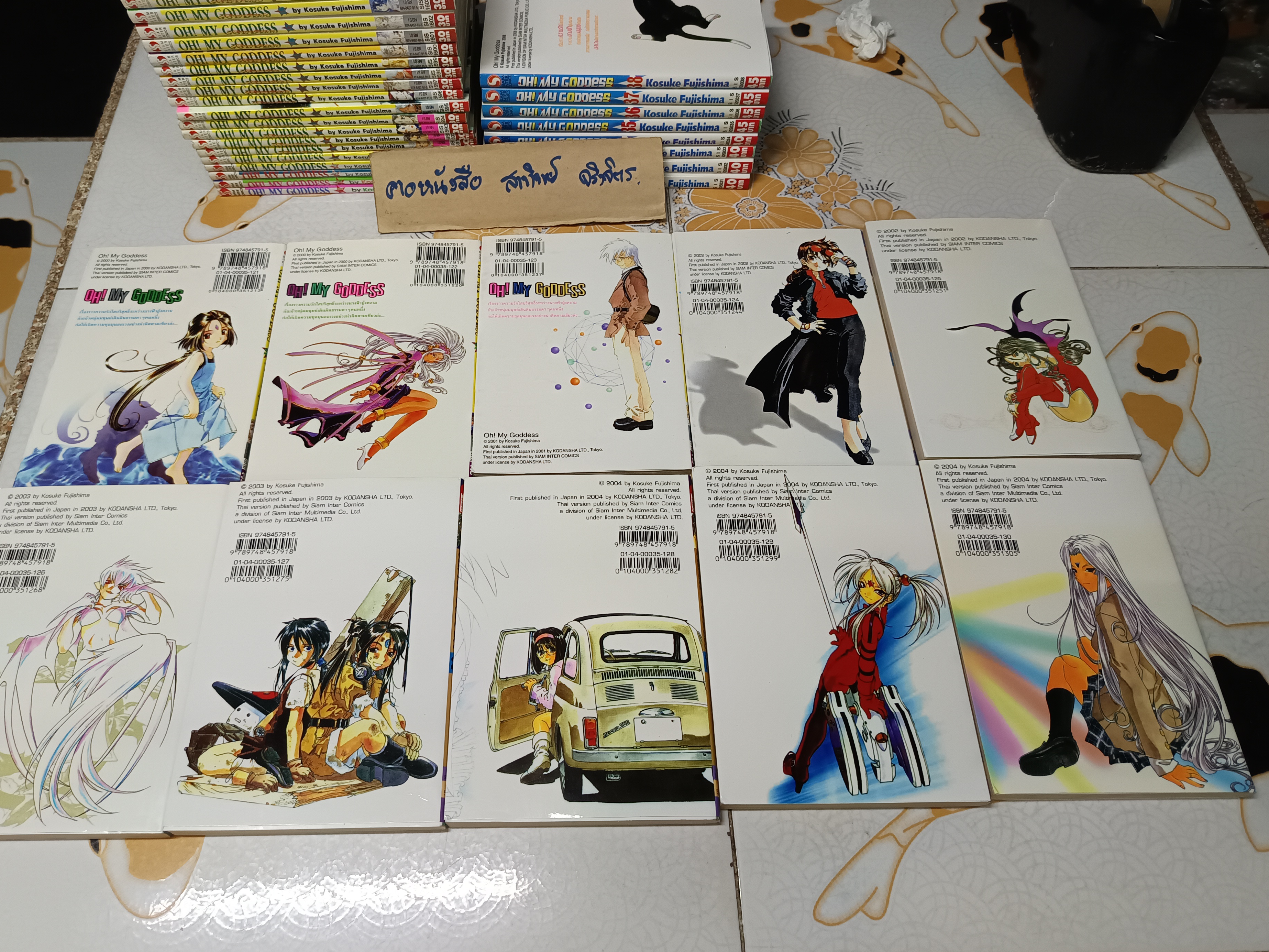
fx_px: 953
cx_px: 590
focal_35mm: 26
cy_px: 446
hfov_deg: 67.2
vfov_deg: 53.0
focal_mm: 5.31
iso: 1117
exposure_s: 1/50
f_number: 1.7
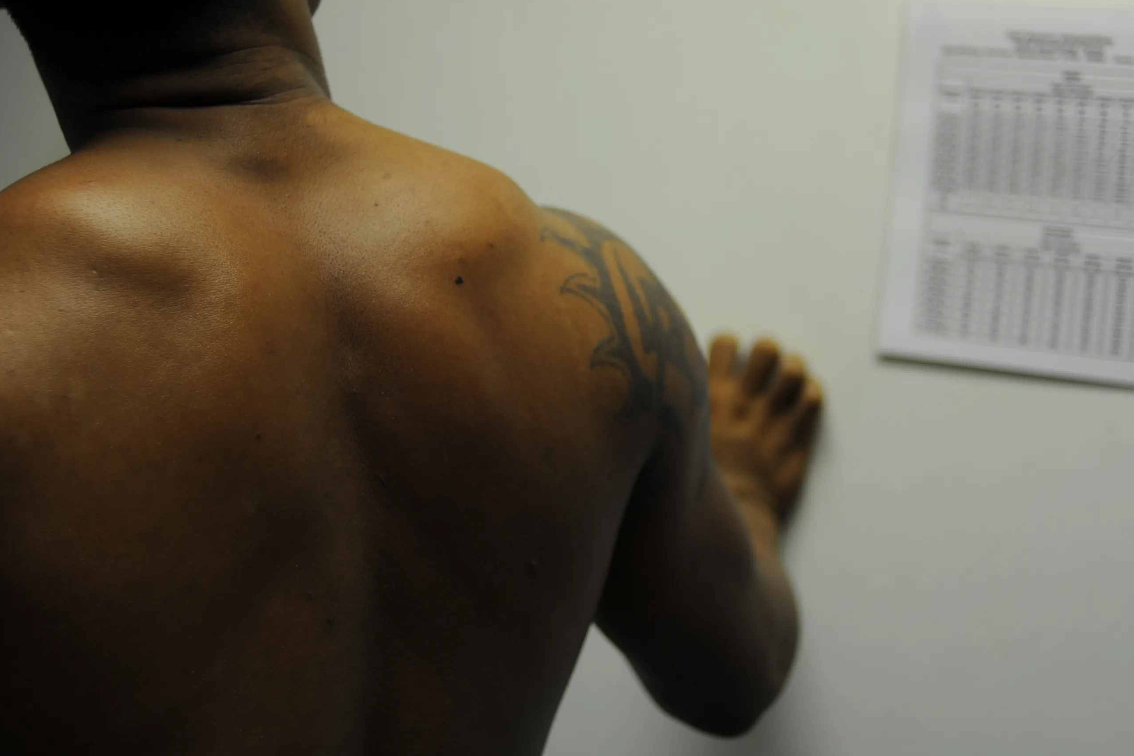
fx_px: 1827
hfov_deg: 34.5
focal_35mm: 58
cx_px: 584
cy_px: 261
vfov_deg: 23.3
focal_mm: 35
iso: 200
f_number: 2
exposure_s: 1/80
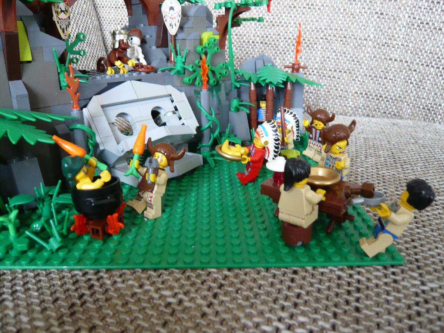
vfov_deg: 49.7
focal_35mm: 28
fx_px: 359
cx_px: 222
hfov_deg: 63.4
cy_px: 166
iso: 200
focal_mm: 4.6
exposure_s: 1/10
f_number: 2.8
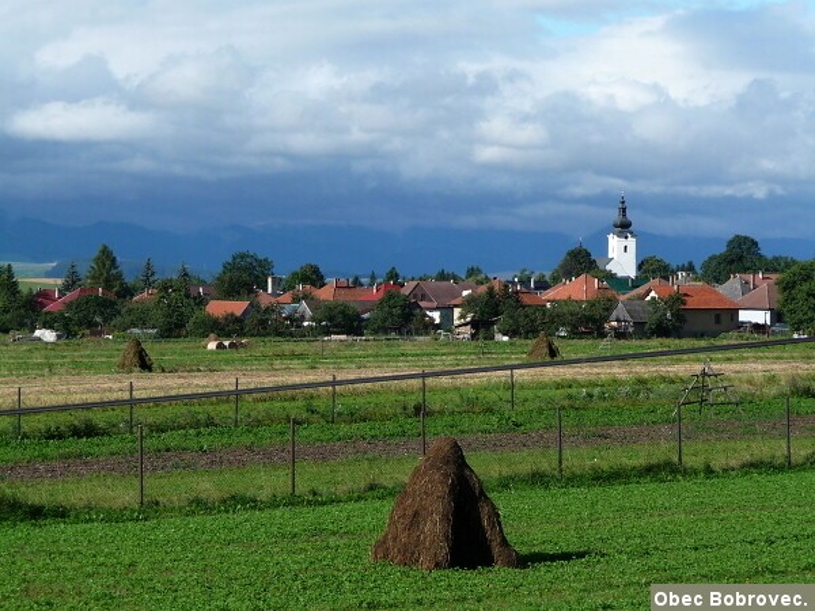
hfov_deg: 15.4
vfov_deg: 11.6
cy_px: 306
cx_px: 408
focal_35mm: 128
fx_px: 3014
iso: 100
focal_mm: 21.8
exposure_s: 1/640
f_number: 4.7
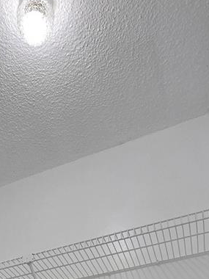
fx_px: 330
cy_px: 371
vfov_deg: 32.8
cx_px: 42
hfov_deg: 34.1
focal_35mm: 41
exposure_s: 1/60
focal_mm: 2.2
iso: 125
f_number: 2.2
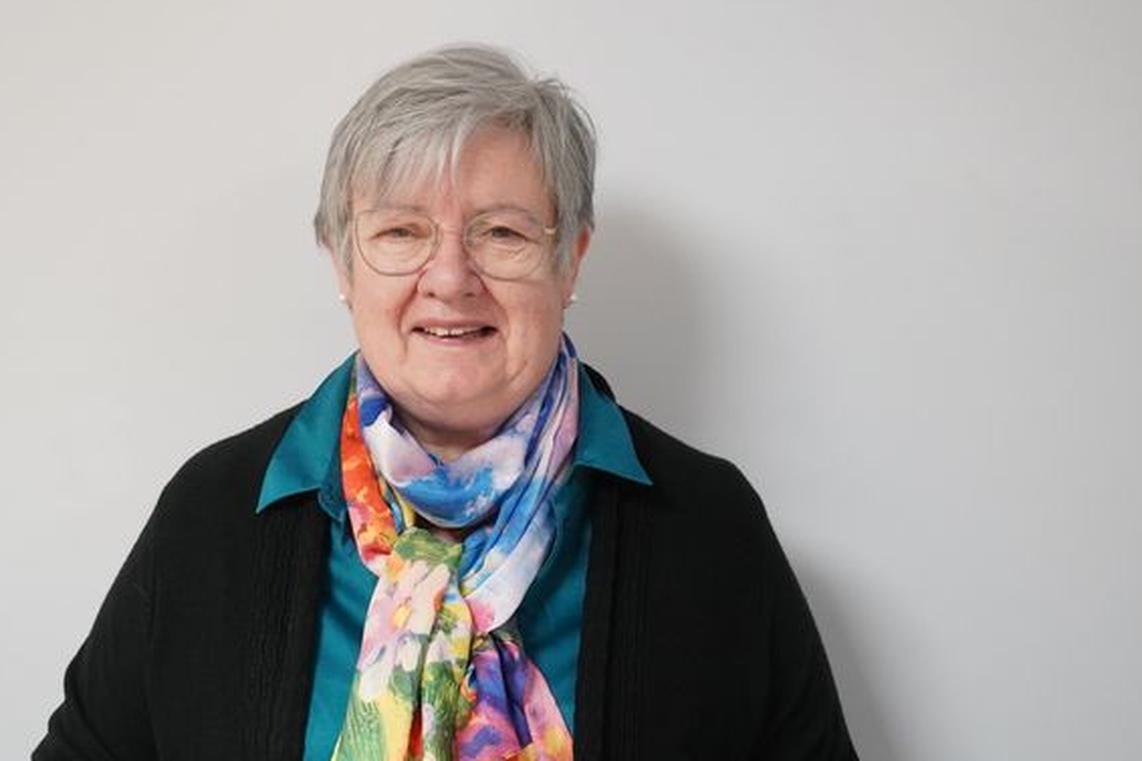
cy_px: 462
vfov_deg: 26.1
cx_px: 504
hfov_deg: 38.4
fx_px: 1639
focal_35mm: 52
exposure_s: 1/80
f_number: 4
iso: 3200
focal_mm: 25
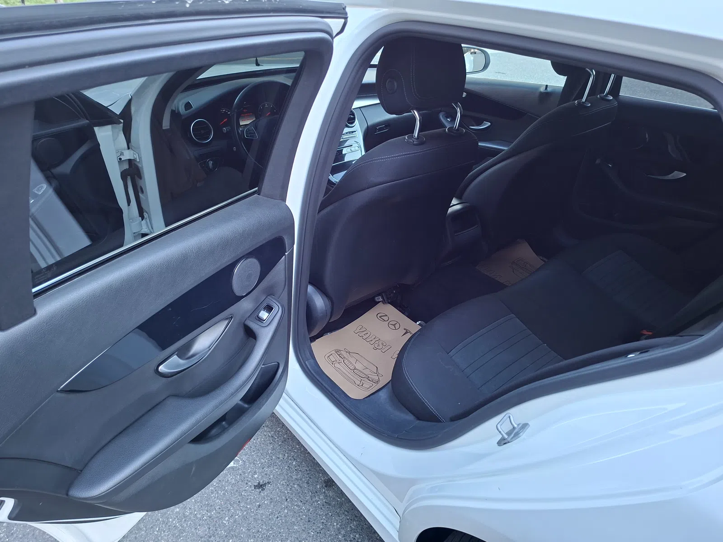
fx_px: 480
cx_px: 362
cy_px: 271
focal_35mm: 23
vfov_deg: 58.9
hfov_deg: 73.9
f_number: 1.8
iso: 250
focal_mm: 5.54
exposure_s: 1/50
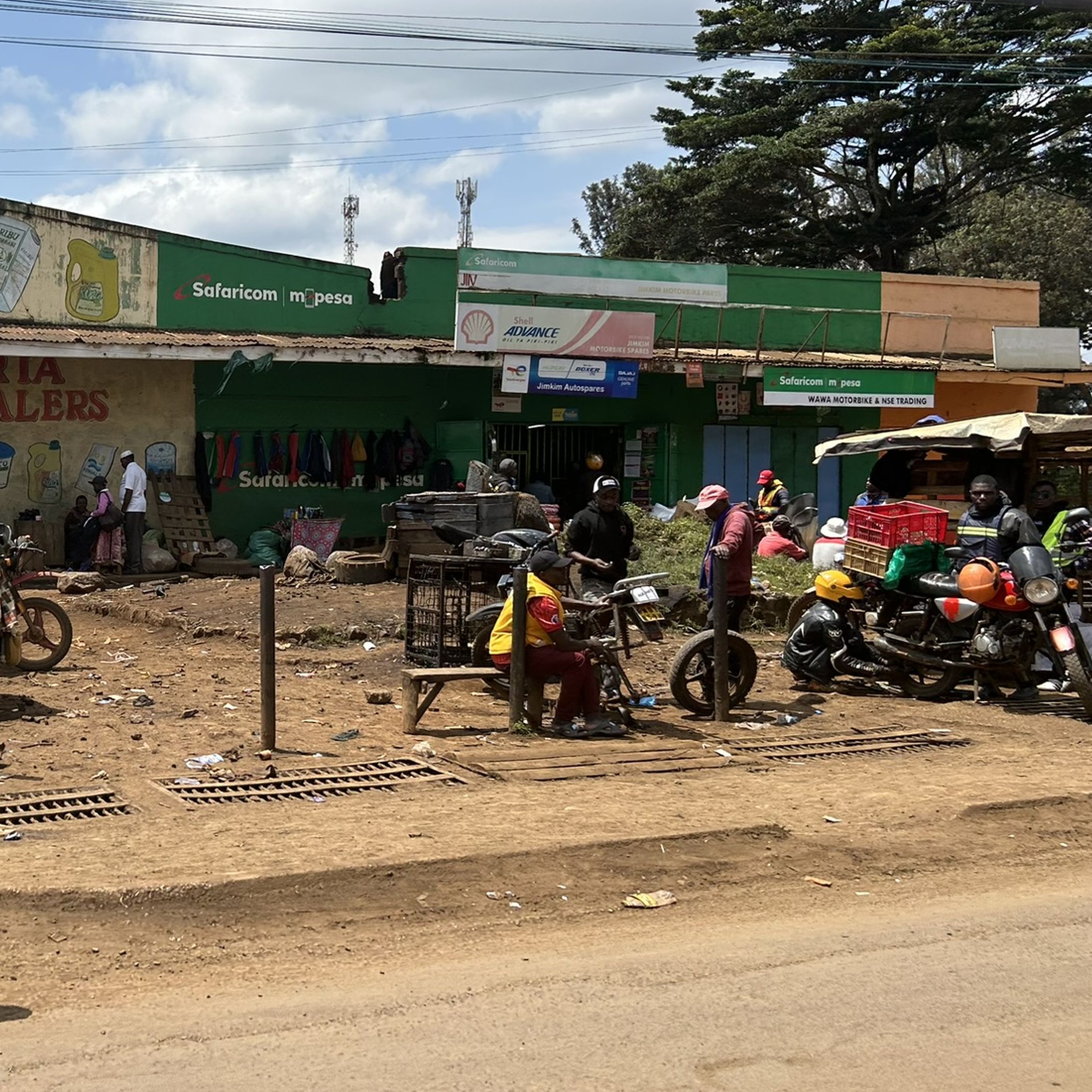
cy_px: 492
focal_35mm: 41
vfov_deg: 40.9
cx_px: 164
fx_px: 1463
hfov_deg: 38.8
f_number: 1.5
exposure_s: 1/4630
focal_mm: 5.7
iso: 50
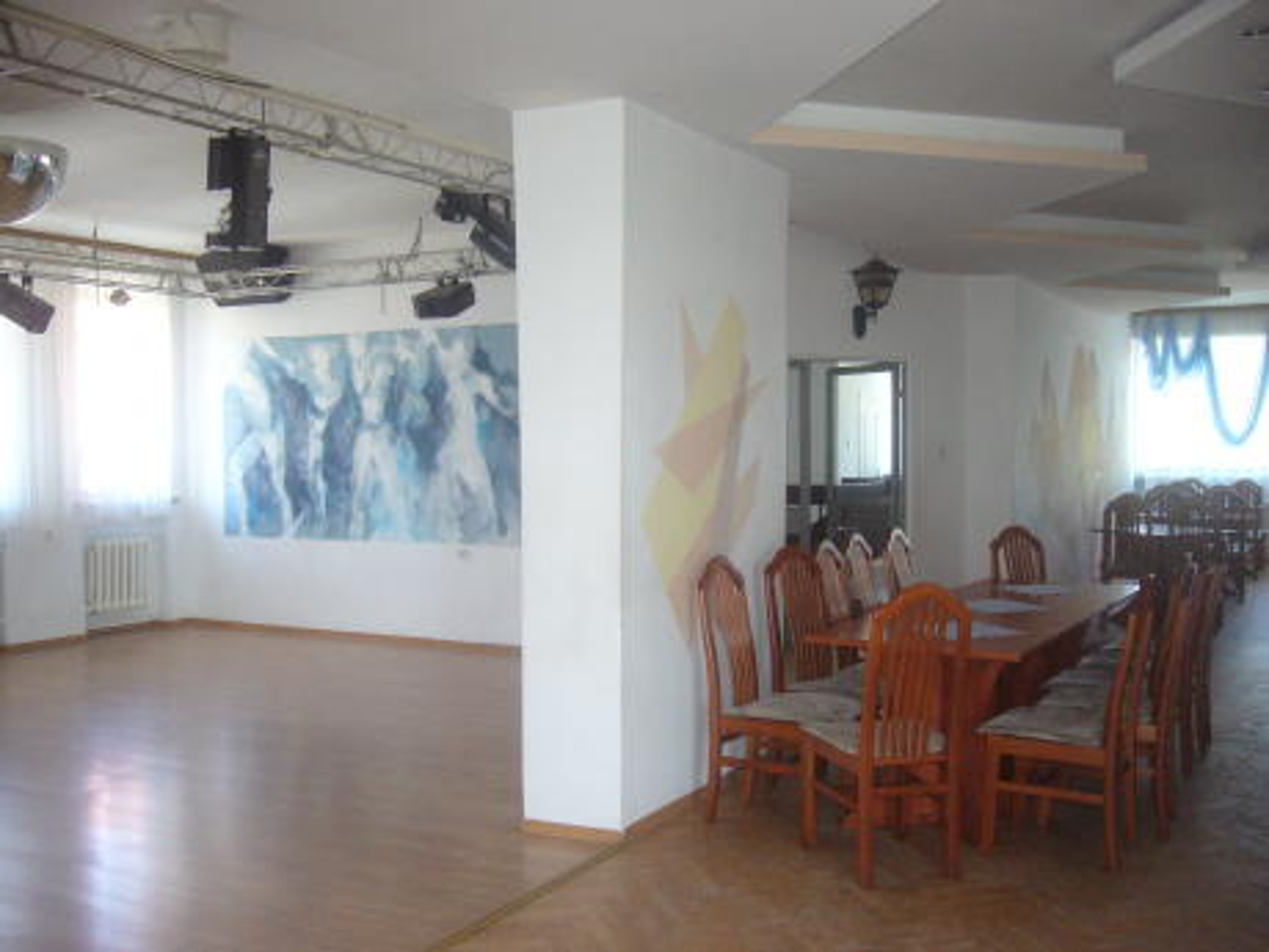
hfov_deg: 52.6
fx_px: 1283
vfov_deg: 40.7
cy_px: 476
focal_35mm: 35
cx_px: 634
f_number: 2.8
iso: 300
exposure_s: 1/60
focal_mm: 5.8
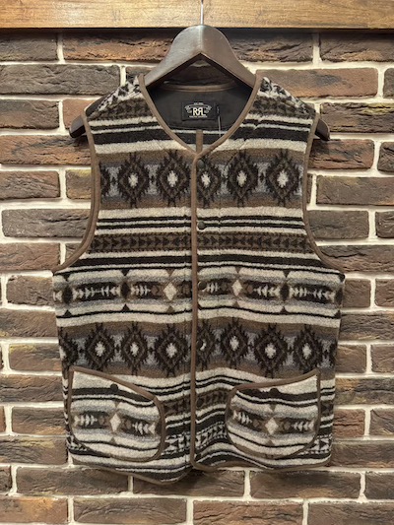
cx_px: 197
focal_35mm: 24
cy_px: 262
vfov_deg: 71.6
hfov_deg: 56.8
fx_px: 364
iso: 800
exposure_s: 1/30
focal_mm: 6.86
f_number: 1.78
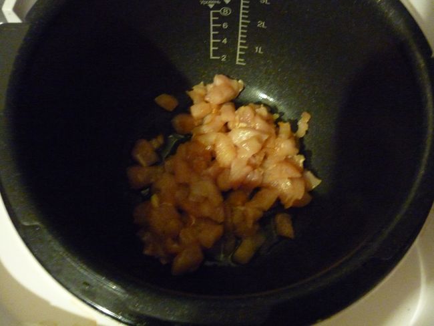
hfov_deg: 55.3
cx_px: 217
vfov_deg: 43.0
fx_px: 414
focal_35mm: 33
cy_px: 163
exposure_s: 1/8
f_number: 2.8
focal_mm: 5.5
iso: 800
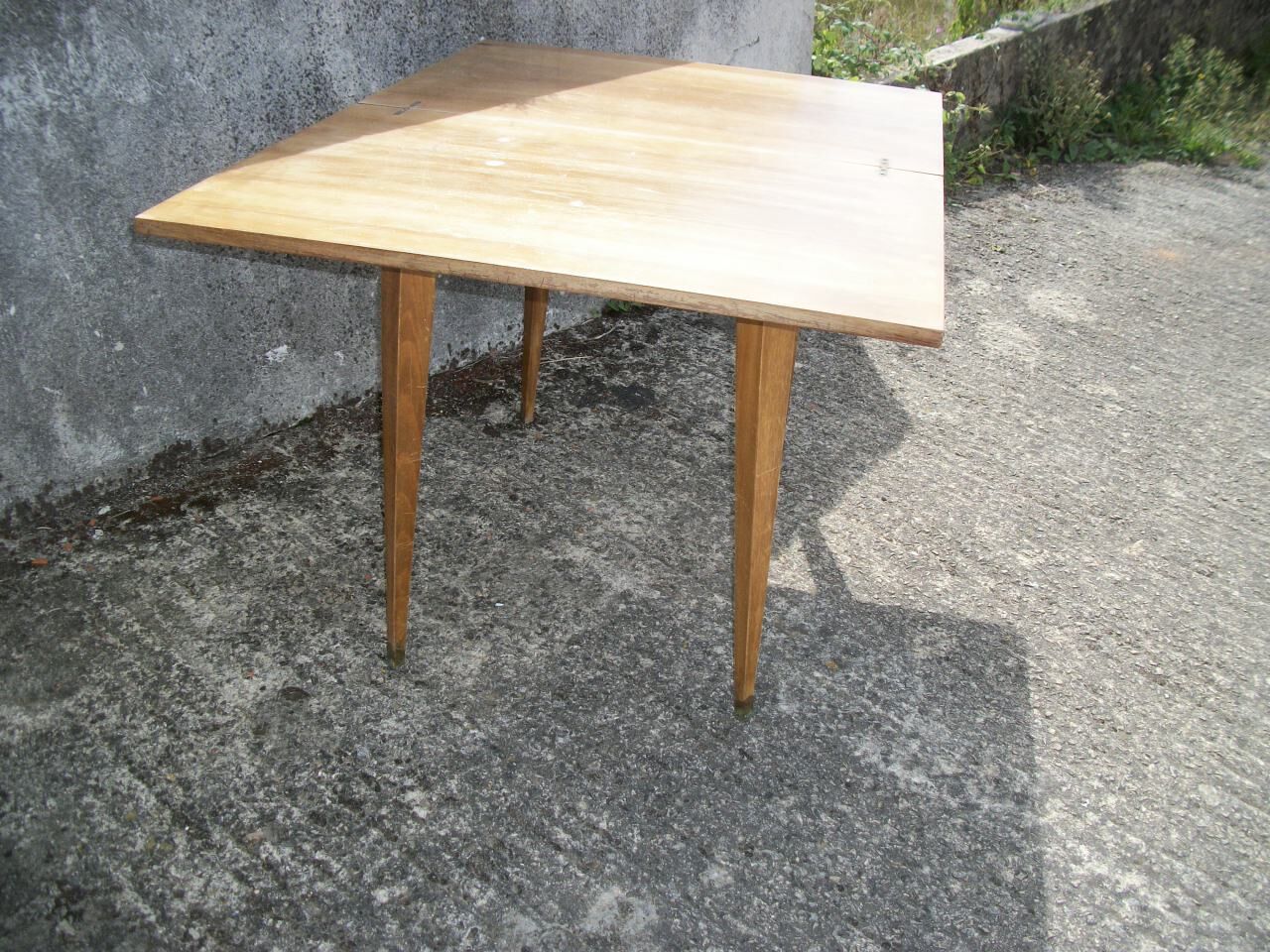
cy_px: 476
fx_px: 1174
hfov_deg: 56.8
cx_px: 635
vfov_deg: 44.2
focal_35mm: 32
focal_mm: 5.7
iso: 80
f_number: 2.9
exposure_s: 1/800
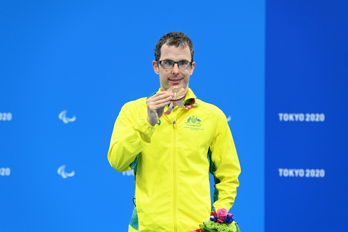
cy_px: 116
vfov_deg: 10.2
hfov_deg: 15.2
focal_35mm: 135
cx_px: 174
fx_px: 1305
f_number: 4
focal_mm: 135
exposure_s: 1/2000
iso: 4000
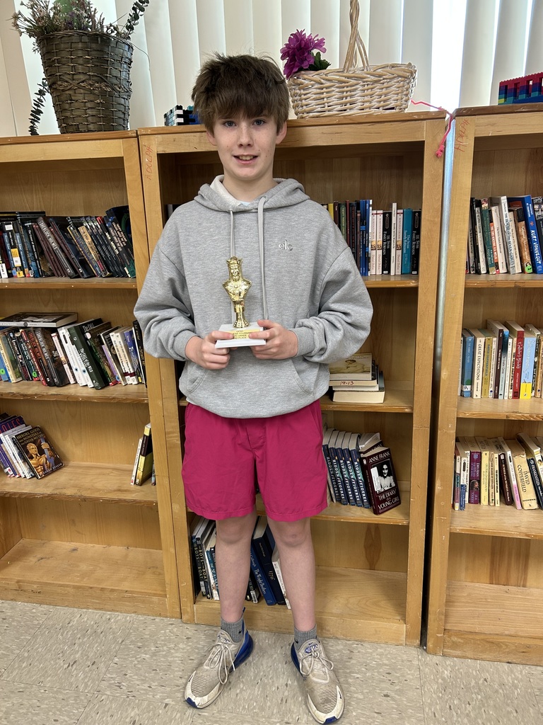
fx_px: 544
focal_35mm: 26
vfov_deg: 67.3
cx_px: 272
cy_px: 362
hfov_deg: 53.1
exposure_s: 1/60
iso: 100
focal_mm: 5.7
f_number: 1.5
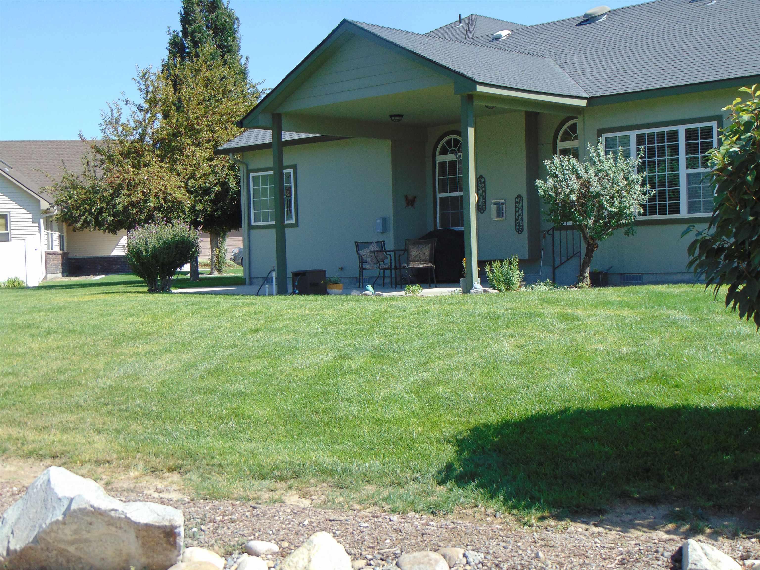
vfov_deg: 29.1
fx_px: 1098
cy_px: 285
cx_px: 380
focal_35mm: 50
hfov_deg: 38.2
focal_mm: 9
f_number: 3.5
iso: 80
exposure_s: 1/500
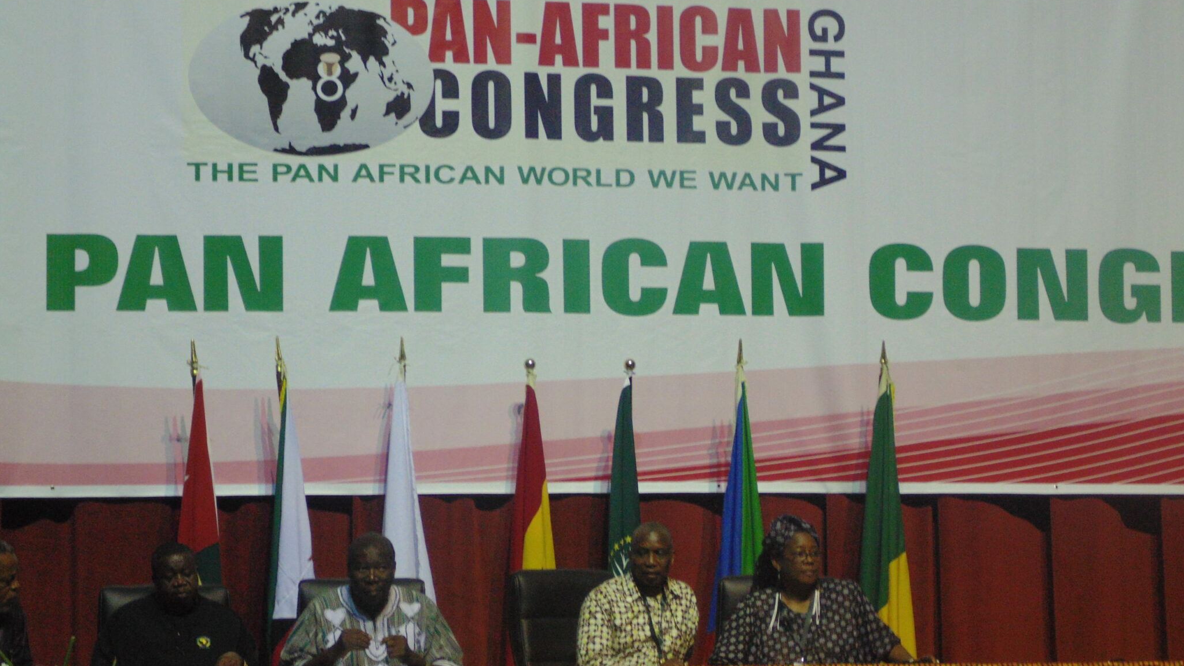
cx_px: 592
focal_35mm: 107
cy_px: 325
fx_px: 3359
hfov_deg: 20.0
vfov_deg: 11.3
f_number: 4.6
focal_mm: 17.5
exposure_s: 1/30
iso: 250
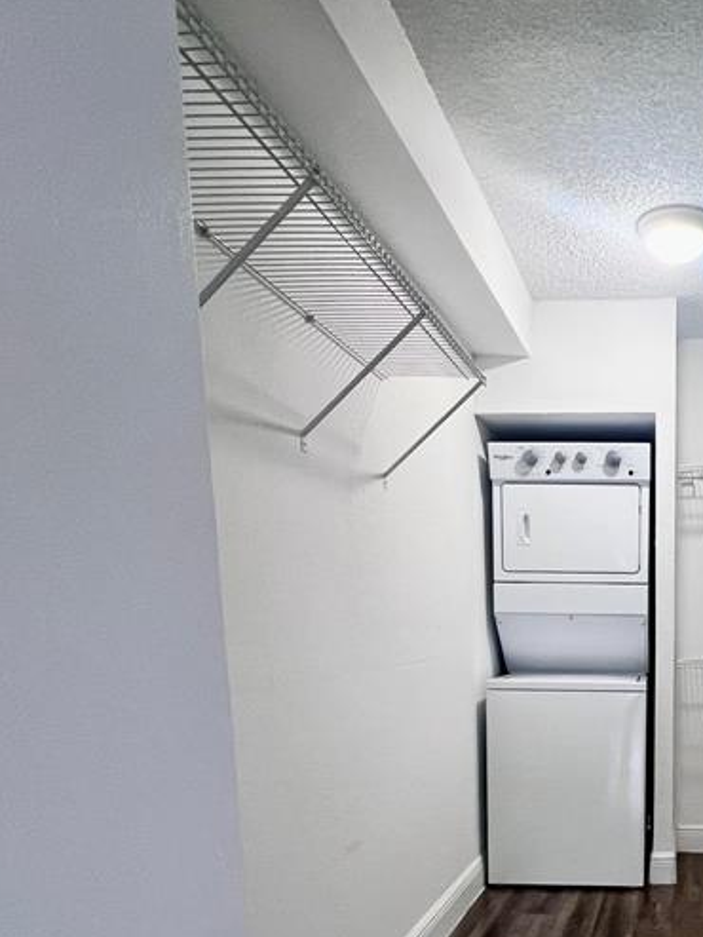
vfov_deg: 61.2
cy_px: 717
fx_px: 731
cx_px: 638
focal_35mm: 27
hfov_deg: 46.2
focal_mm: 1.57
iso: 250
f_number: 1.8
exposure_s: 1/60
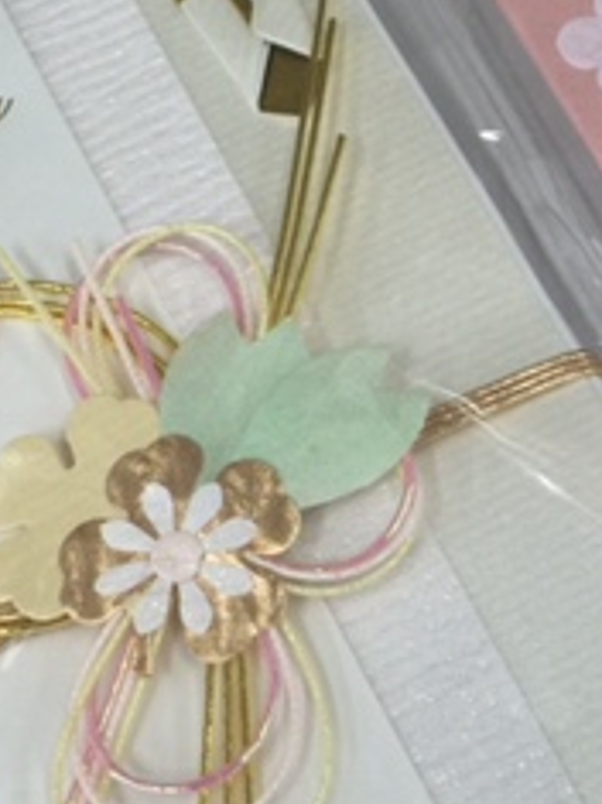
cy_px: 520
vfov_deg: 24.6
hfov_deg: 18.0
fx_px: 1833
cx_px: 660
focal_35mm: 79
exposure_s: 1/40
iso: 32
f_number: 2.2
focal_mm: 4.15
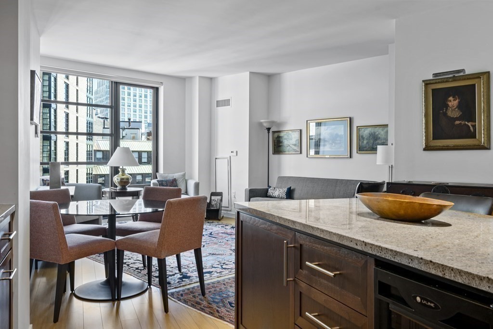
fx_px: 411
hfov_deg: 61.9
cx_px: 246
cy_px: 164
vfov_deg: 43.6
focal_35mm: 30
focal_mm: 20
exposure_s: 1.6
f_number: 11
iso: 320
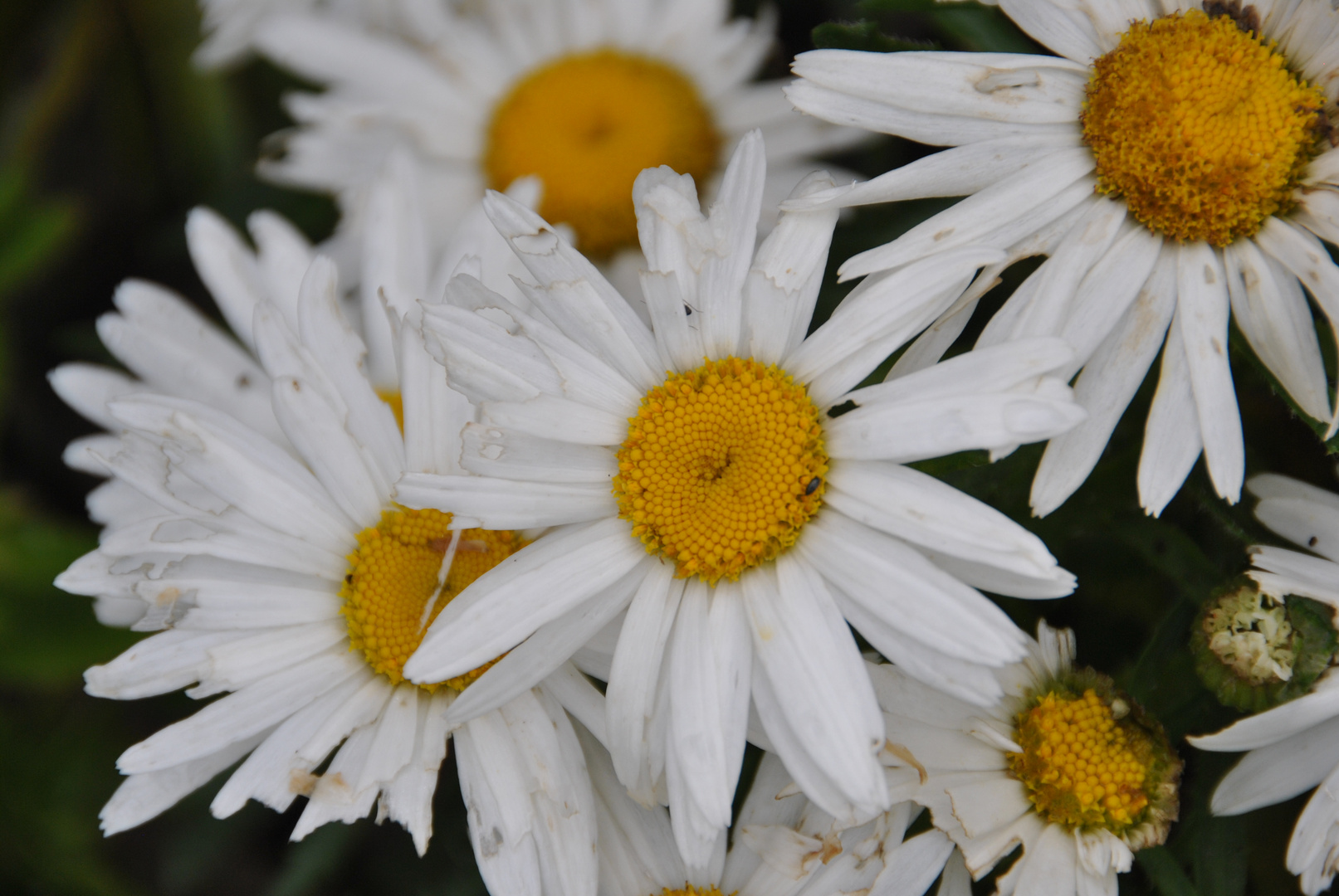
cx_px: 670
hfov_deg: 10.1
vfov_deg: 6.8
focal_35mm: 202
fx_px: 7541
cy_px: 448
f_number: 6
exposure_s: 1/800
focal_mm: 135
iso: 200
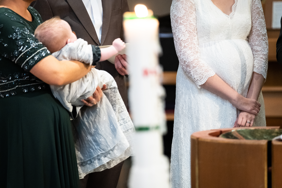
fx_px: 1582
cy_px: 94
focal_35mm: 202
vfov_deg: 6.8
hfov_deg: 10.2
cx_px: 141
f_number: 2.8
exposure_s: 1/100
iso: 2500
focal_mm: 134.4
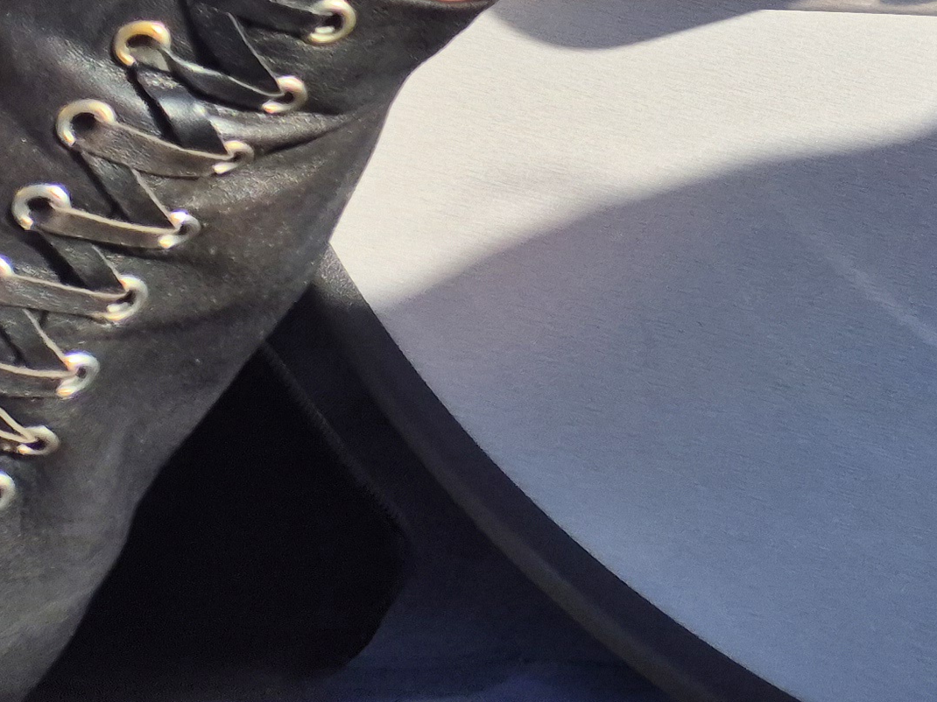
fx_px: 2327
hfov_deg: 18.7
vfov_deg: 14.7
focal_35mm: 86
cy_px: -607
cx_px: 1581
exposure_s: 1/2000
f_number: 1.8
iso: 25
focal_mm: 5.4
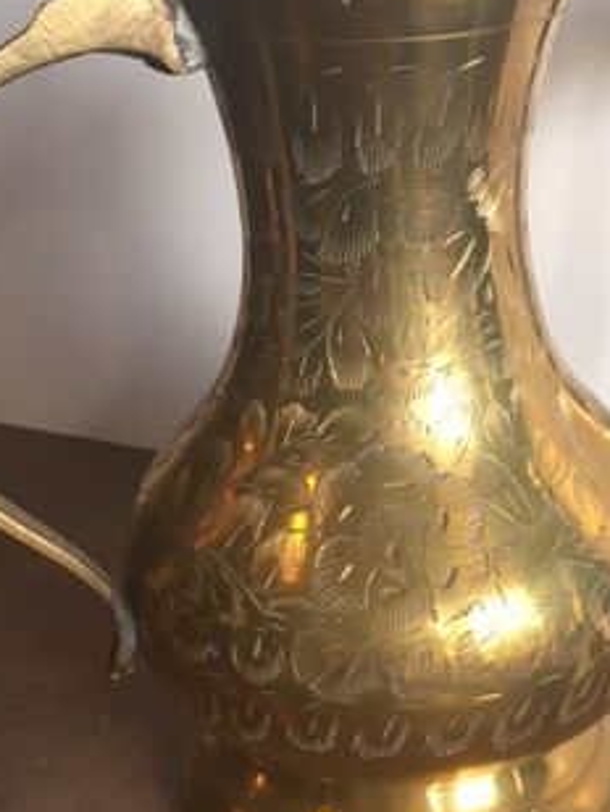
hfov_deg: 24.4
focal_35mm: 60
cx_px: 363
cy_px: 336
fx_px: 1409
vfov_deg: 32.1
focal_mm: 4.15
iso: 64
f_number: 2.2
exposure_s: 1/33
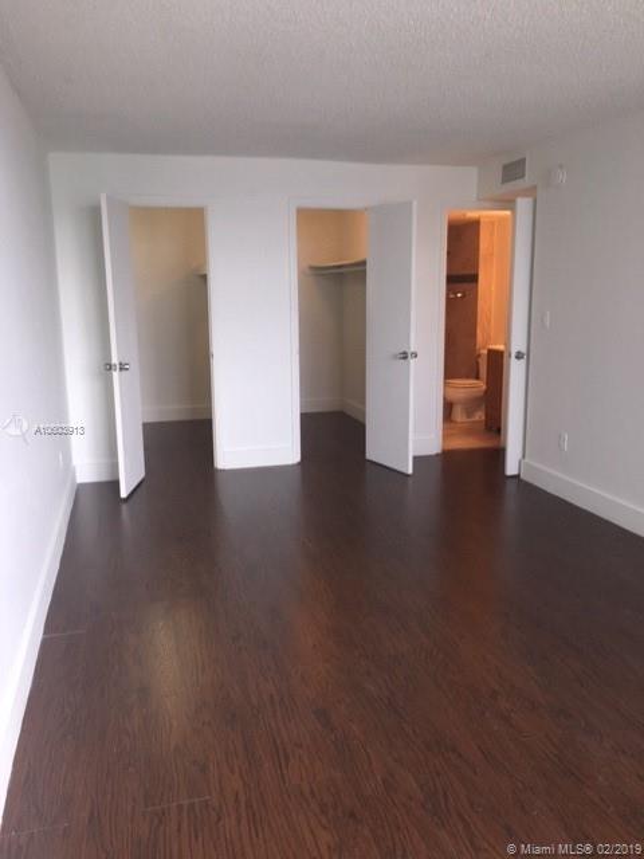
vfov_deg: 61.7
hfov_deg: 48.2
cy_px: 430
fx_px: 719
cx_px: 322
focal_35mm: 29
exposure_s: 1/33
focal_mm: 4.15
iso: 25
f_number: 2.2
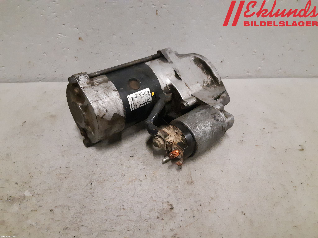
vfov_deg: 53.1
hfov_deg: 67.3
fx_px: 239
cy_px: 119
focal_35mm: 26
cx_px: 159
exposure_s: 1/223
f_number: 1.7
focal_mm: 3.93
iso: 800
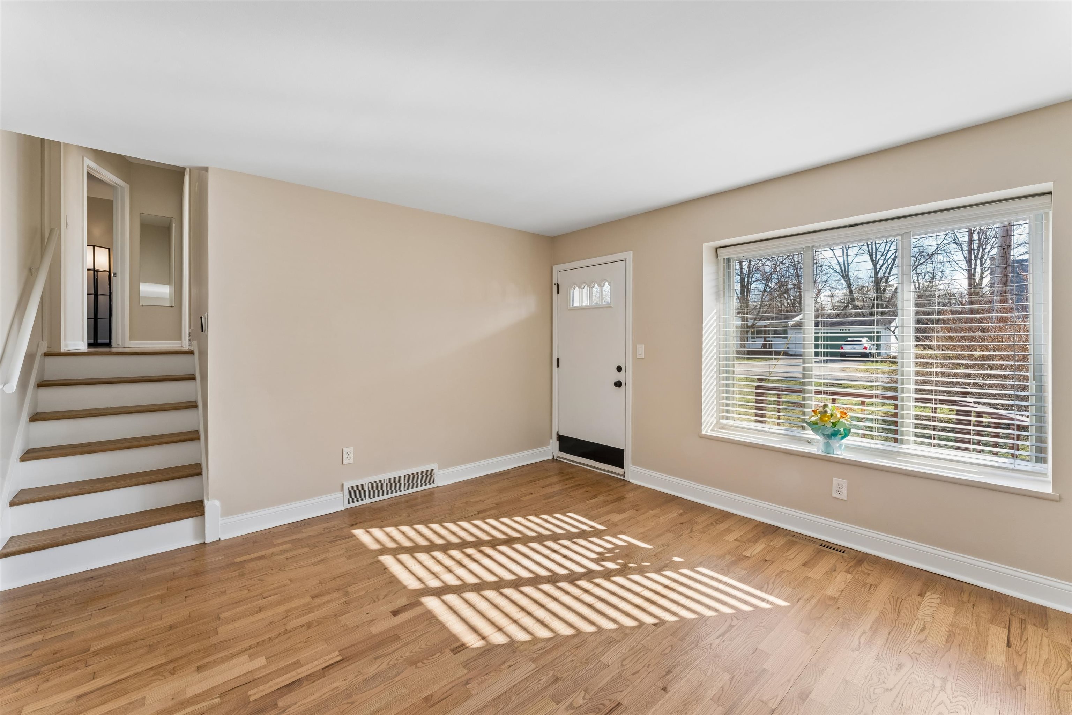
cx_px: 536
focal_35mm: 14
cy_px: 358
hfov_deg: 104.3
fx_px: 417
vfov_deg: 81.2
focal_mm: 14
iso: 400
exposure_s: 1/15
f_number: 13
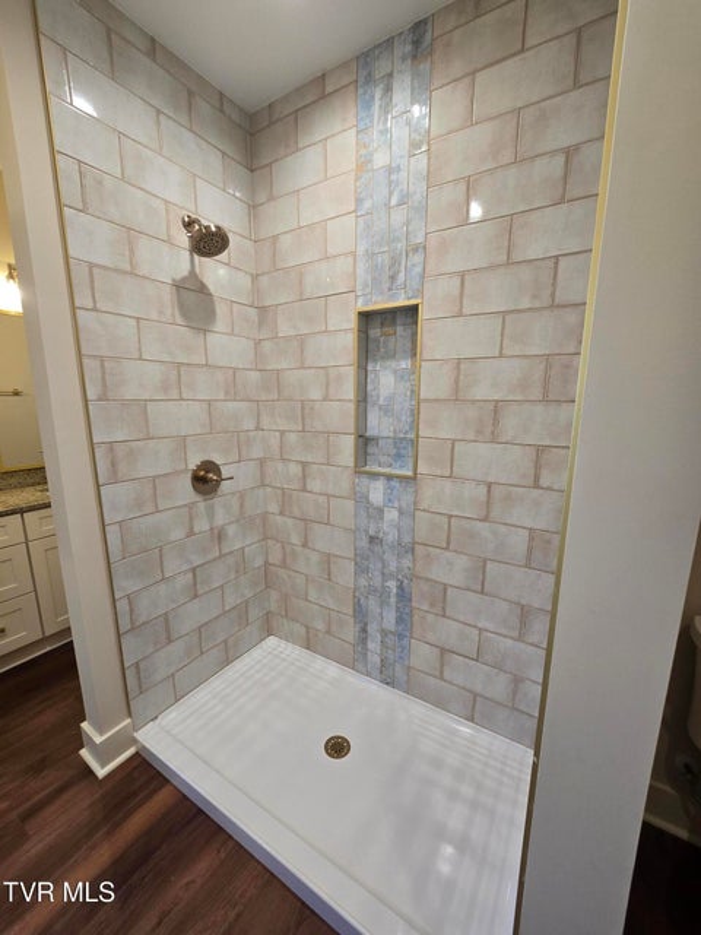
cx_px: 350
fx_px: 351
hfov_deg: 89.9
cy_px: 468
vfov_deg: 106.2
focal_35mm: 13
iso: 80
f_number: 2.2
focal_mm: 2.2
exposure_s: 1/60
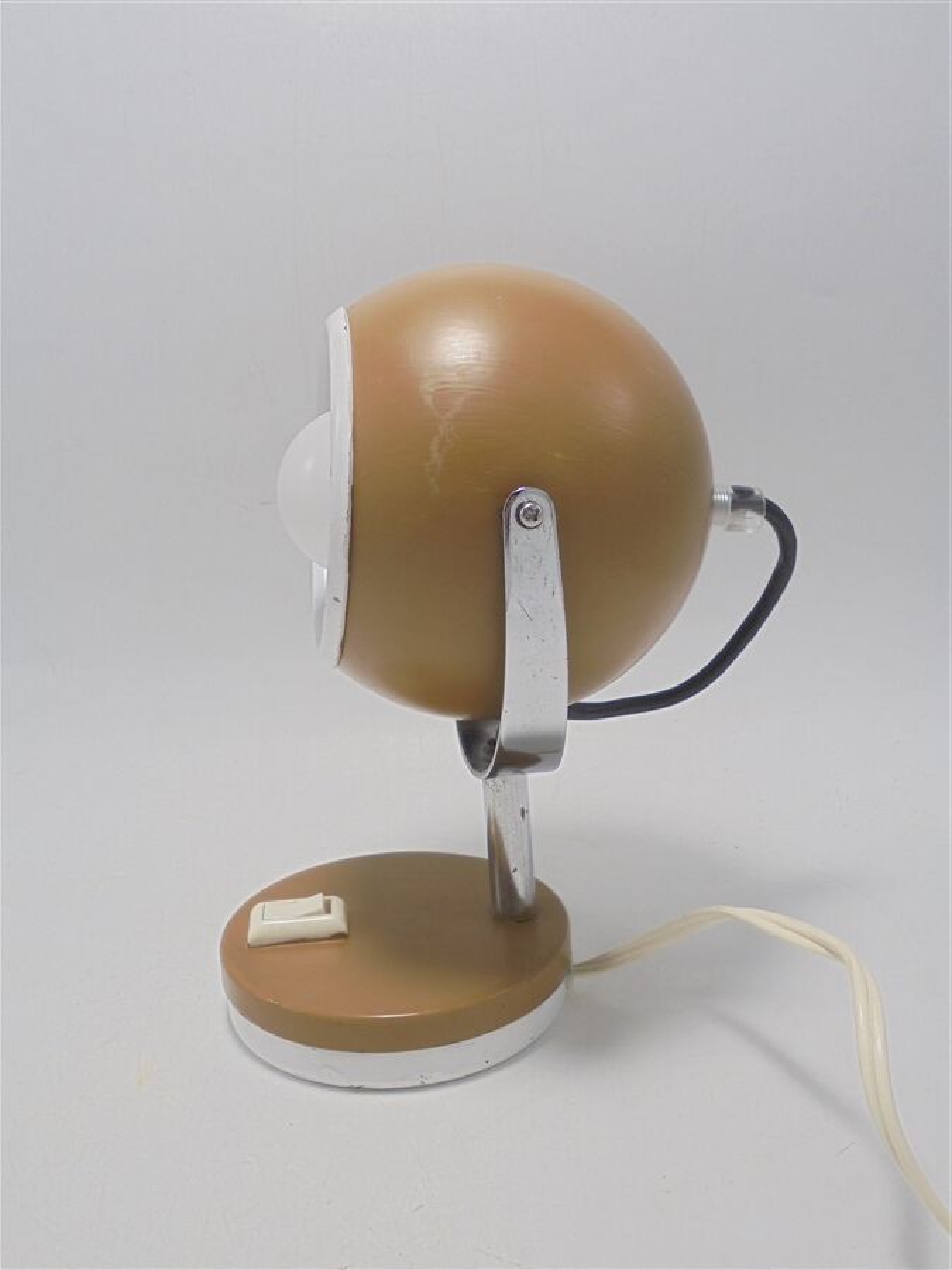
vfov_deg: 54.0
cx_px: 476
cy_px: 635
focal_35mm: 34
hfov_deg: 41.8
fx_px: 1247
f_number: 4
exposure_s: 1/80
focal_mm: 6.1
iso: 100
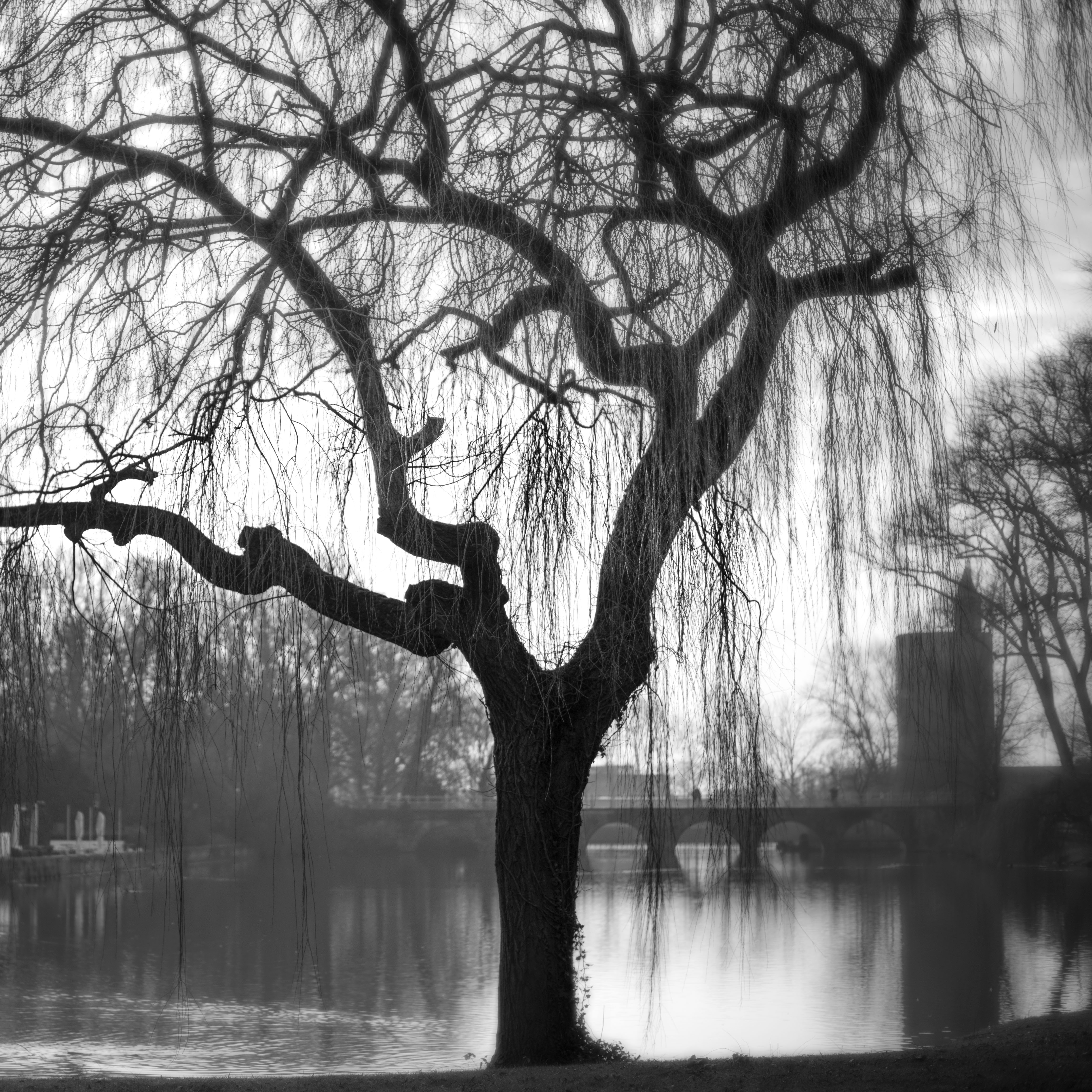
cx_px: 230
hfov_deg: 25.0
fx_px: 2427
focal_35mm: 68
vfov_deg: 25.4
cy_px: 566
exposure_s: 1/4000
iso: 100
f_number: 1.4
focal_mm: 50
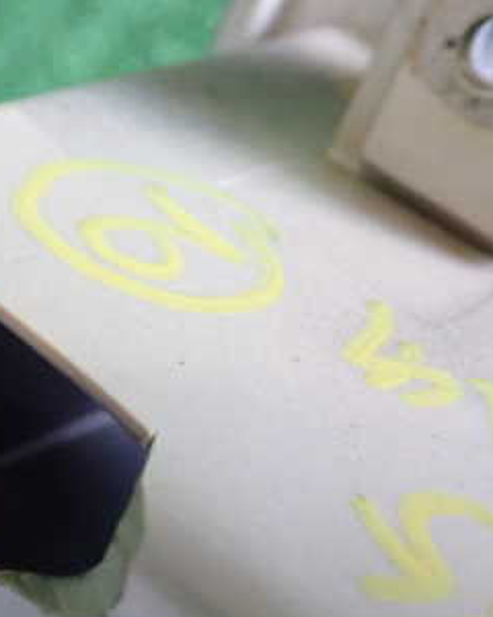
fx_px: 1459
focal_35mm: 80
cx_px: 94
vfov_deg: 23.7
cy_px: 413
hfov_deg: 19.0
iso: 1250
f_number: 2.8
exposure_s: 1/160
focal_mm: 7.31
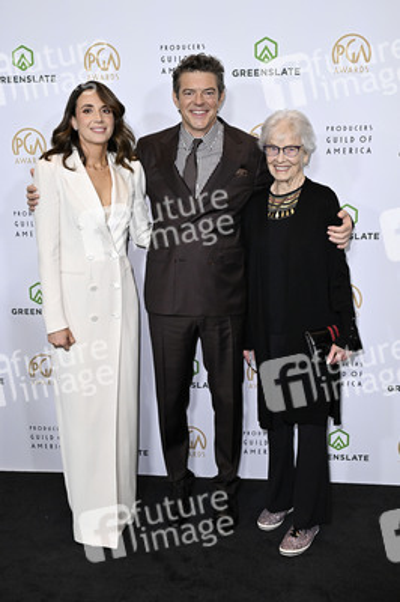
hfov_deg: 34.2
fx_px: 651
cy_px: 301
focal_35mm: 39
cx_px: 200
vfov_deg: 49.6
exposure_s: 1/320
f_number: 5.6
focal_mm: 39
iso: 2000
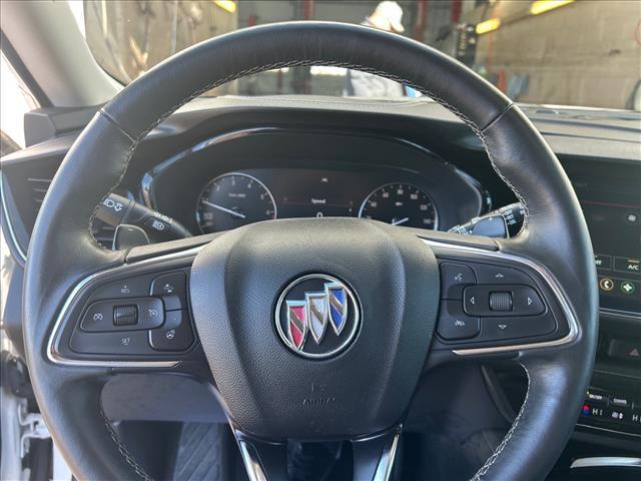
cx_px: 320
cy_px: 240
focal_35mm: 26
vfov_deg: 53.1
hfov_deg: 67.3
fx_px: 481
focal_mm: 5.7
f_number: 1.5
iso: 32
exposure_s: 1/142
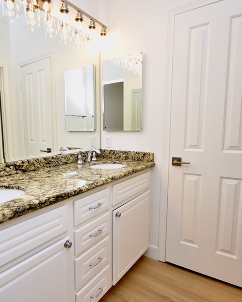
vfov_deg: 72.6
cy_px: 151
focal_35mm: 23
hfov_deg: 59.6
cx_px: 83
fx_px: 206
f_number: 4
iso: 640
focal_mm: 10
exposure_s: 1/250
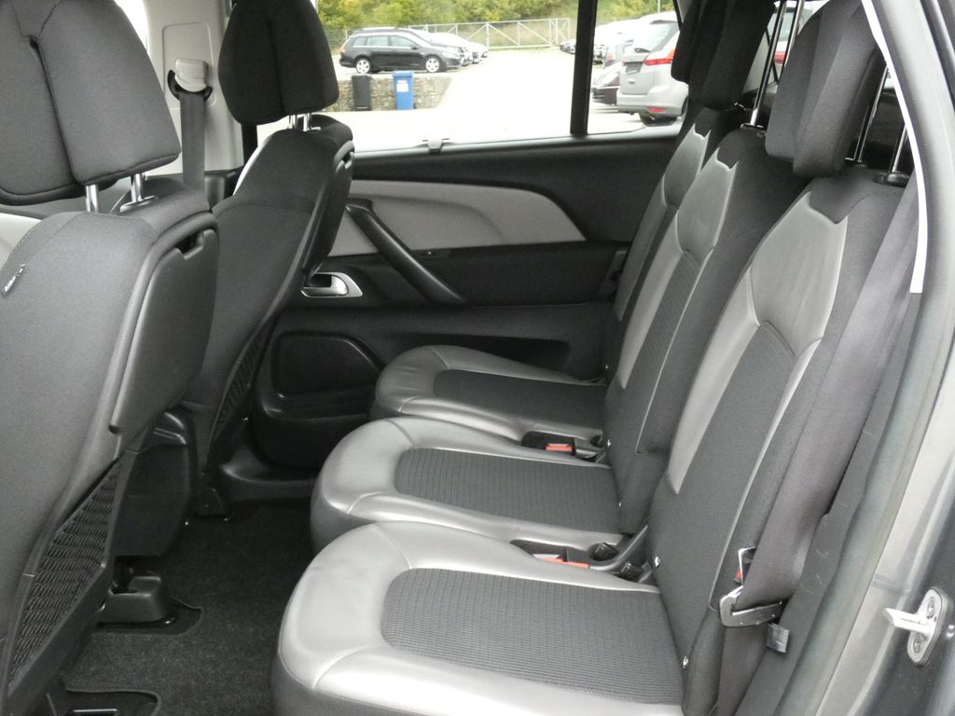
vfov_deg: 33.6
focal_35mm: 43
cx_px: 478
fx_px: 1186
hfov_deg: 43.9
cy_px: 358
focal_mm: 7.8
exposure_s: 1/80
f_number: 5.6
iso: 1250
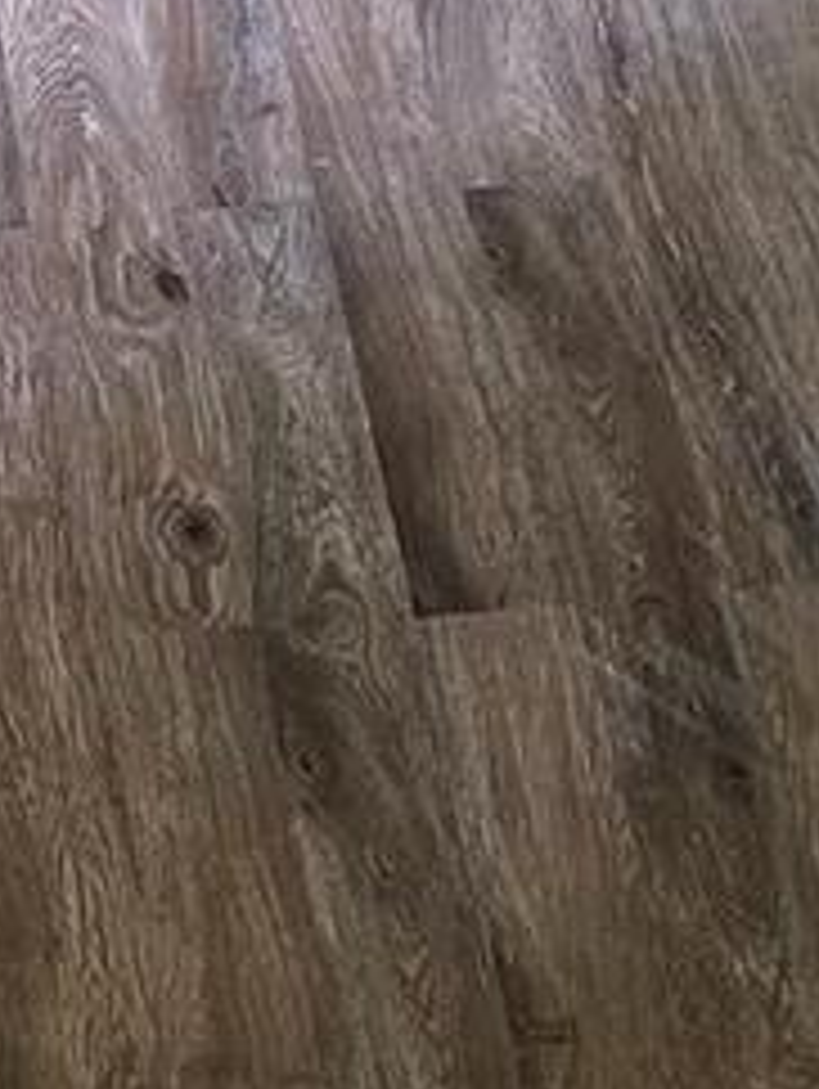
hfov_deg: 8.9
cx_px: -216
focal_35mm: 165
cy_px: 747
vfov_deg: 11.9
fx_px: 5196
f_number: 1.5
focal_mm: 5.7
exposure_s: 1/96
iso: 125
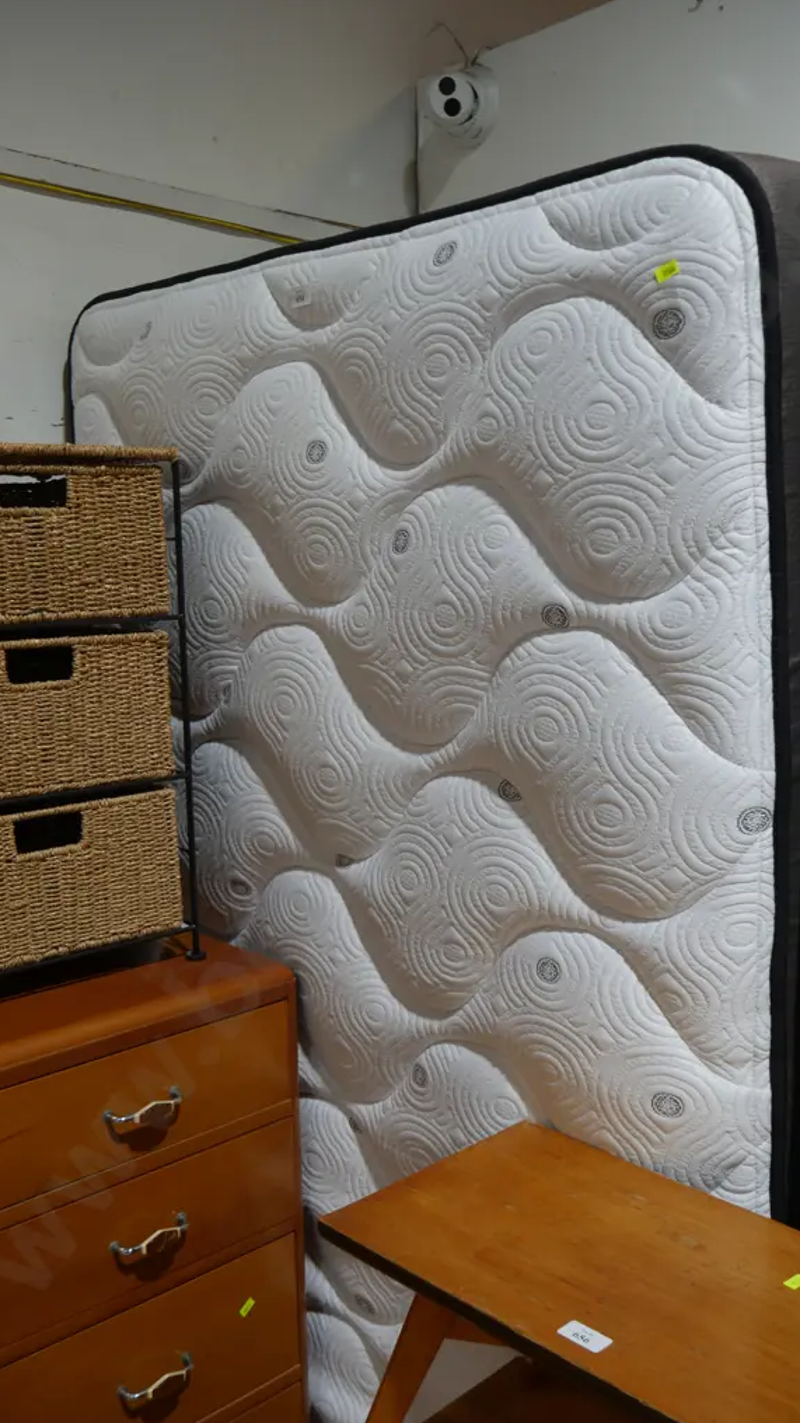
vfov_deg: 59.5
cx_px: 436
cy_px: 714
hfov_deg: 35.6
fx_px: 1244
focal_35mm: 33
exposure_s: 1/80
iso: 200
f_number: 3.6
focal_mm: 15
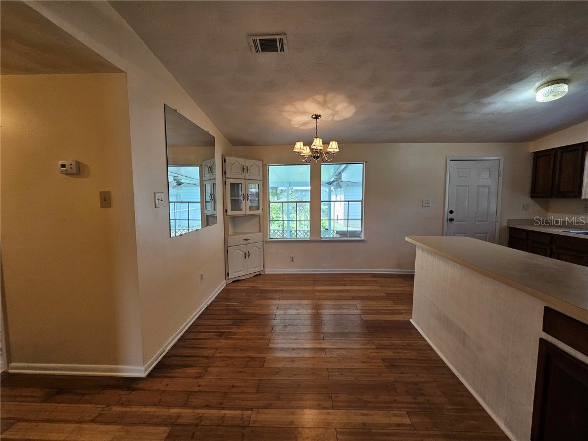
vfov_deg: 89.9
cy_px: 220
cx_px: 294
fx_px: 221
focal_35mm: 13
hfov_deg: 106.2
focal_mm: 2.2
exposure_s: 1/60
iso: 80
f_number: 2.2
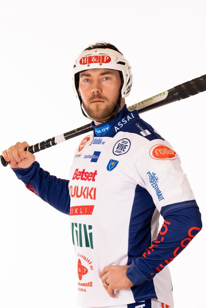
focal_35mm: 200
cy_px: 154
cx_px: 103
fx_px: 1716
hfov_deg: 6.9
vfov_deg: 10.3
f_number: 8
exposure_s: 1/125
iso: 1000
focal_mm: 200
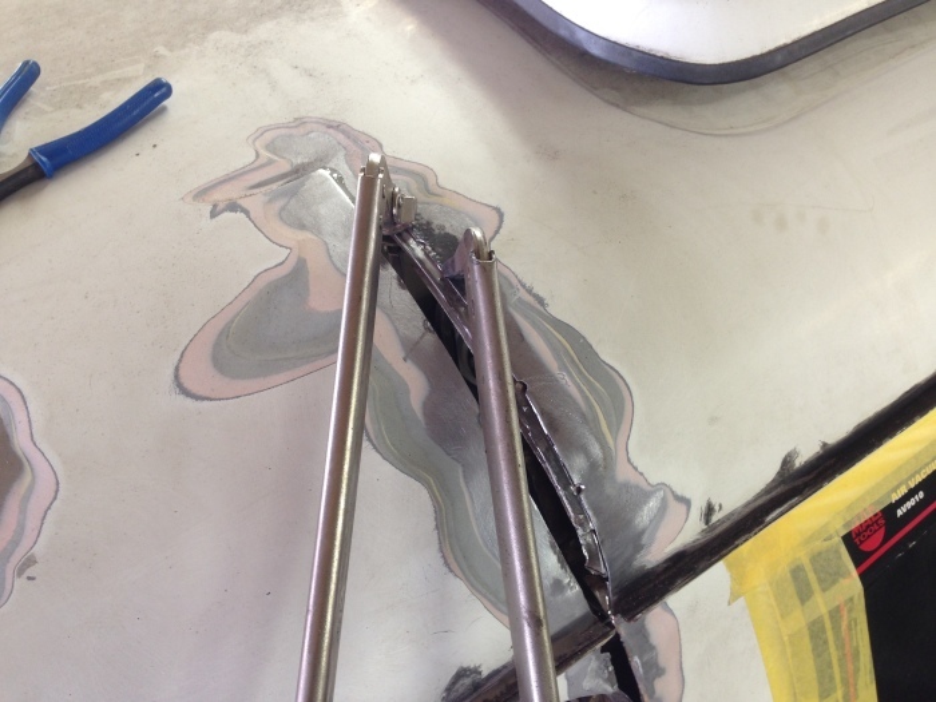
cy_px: 351
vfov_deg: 42.9
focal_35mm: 33
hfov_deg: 55.4
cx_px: 468
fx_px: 892
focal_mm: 4.12
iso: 50
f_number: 2.4
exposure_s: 1/20
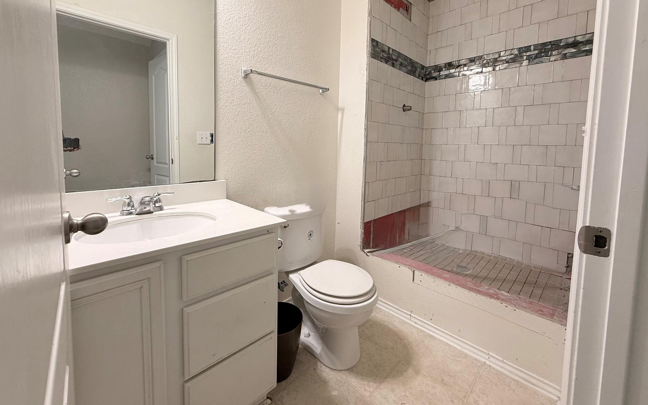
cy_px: 165
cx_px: 324
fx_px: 265
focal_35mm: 15
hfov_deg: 101.5
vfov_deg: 74.1
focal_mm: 2.22
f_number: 2.2
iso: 200
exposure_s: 1/60
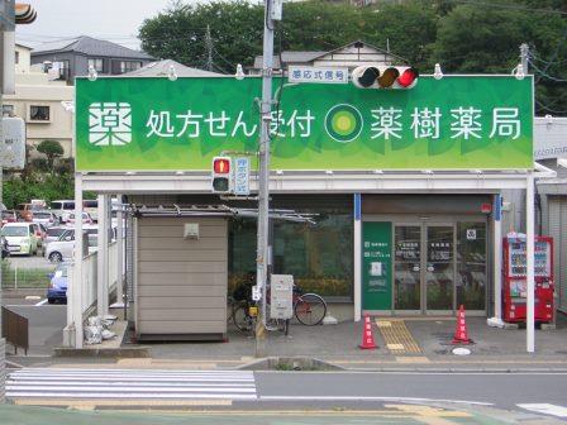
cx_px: 284
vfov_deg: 13.7
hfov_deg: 18.2
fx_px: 1769
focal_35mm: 108
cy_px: 212
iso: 50
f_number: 4.7
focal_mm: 14.1
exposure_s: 1/121
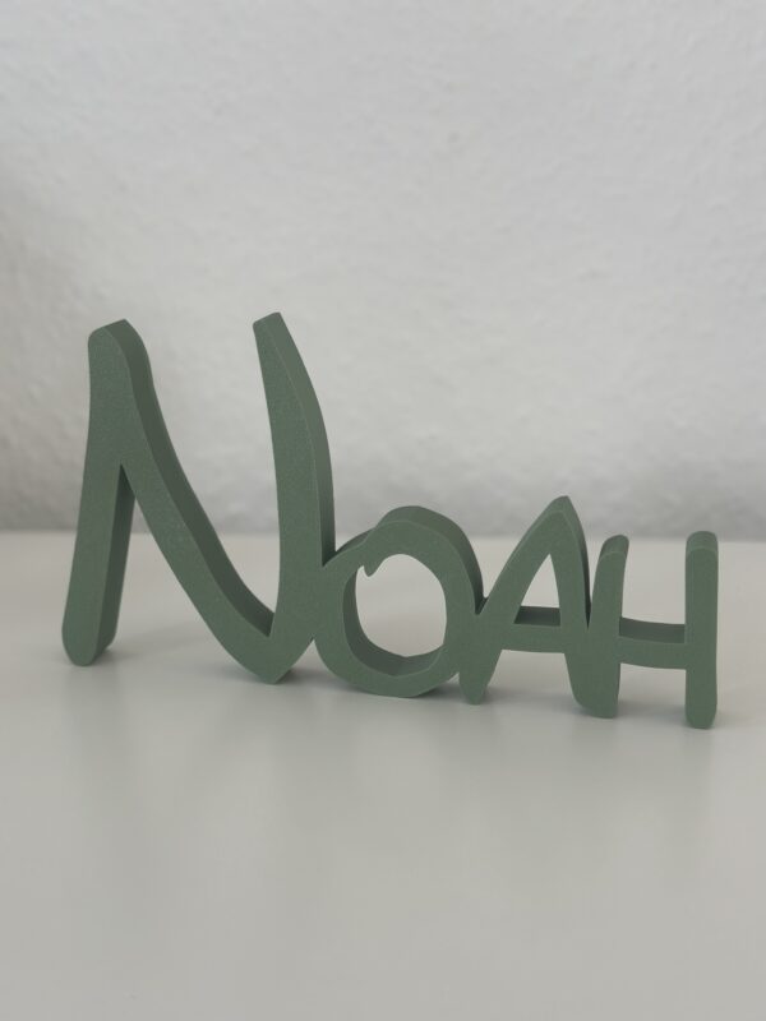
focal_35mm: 48
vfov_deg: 39.7
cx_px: 383
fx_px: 1416
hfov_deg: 30.3
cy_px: 510
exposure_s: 1/121
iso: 64
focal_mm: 6.86
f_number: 1.78
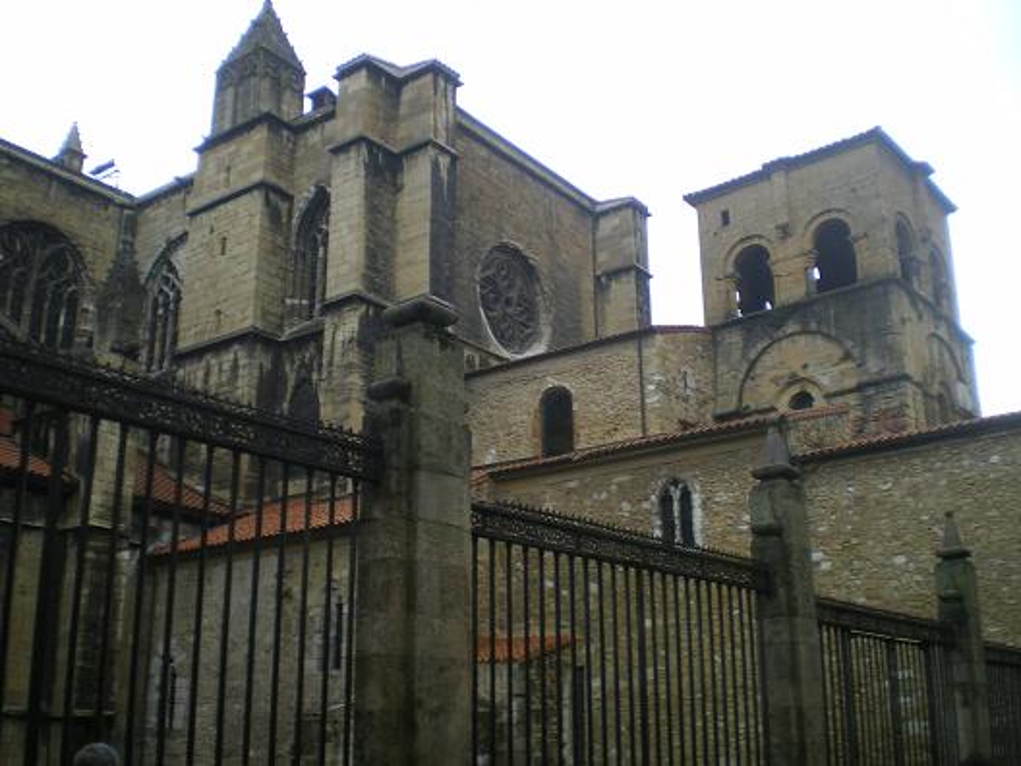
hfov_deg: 49.0
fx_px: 1121
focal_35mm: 38
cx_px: 510
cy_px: 383
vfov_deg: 37.7
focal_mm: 6.3
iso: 64
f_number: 3.1
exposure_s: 1/200
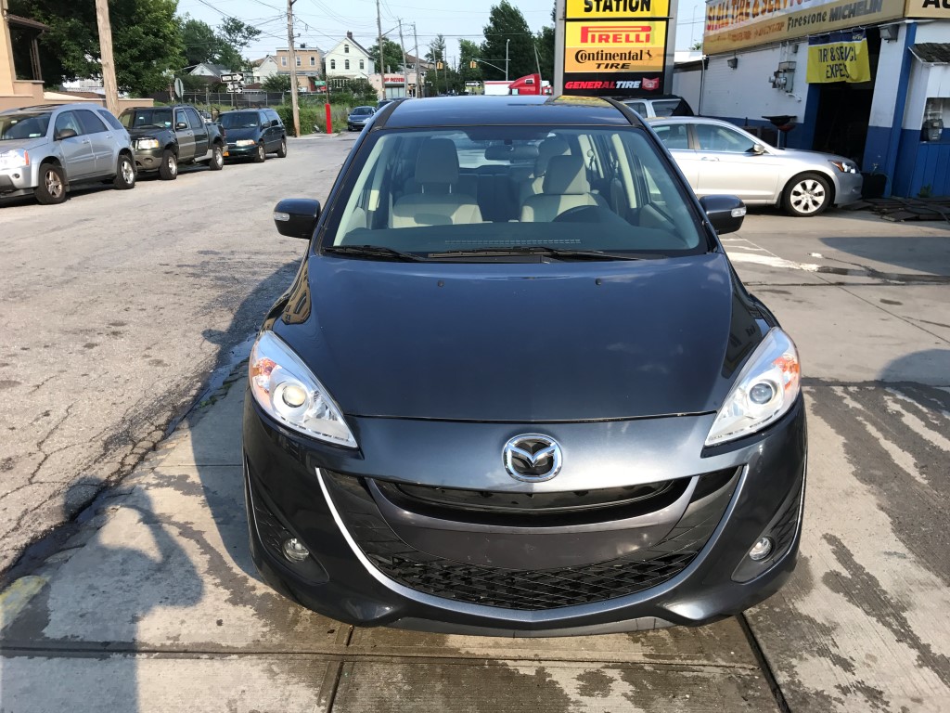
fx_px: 768
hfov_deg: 63.4
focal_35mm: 28
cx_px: 475
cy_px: 356
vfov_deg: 49.7
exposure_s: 1/772
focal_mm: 3.99
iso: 20
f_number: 1.8
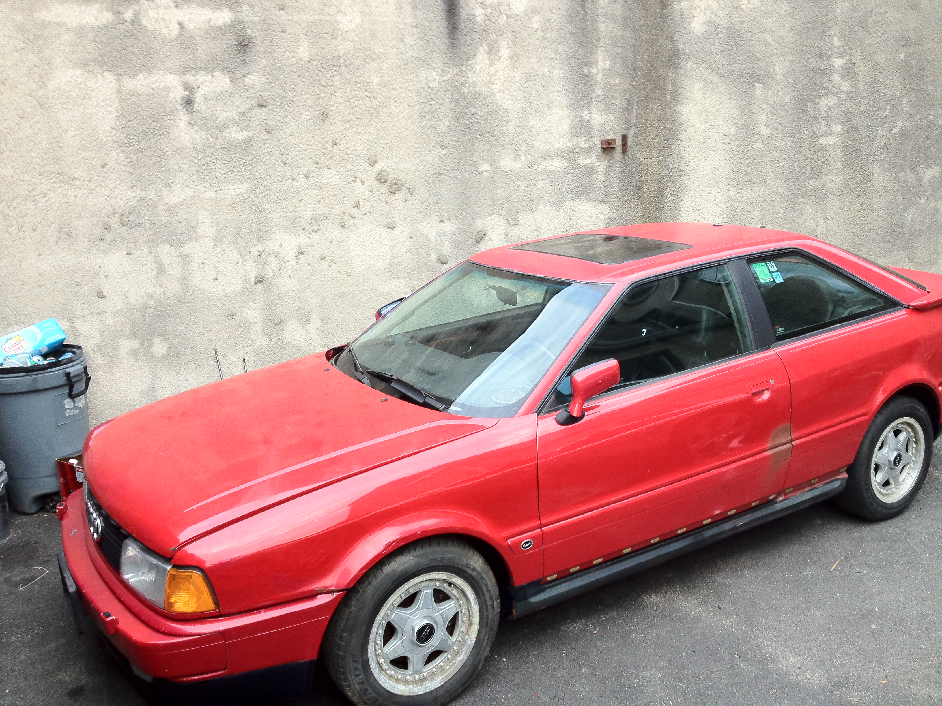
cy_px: 353
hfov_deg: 52.6
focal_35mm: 35
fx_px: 952
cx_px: 471
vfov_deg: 40.7
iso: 80
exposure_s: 1/120
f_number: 2.4
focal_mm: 4.28
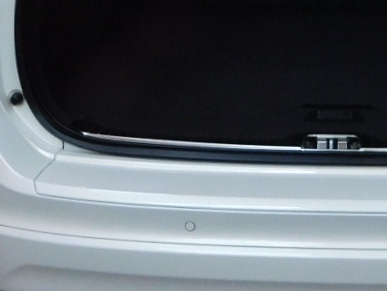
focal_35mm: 95
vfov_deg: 14.7
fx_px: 1063
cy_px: -116
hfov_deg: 20.5
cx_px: 296
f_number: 3
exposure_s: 1/30
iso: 200
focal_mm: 4
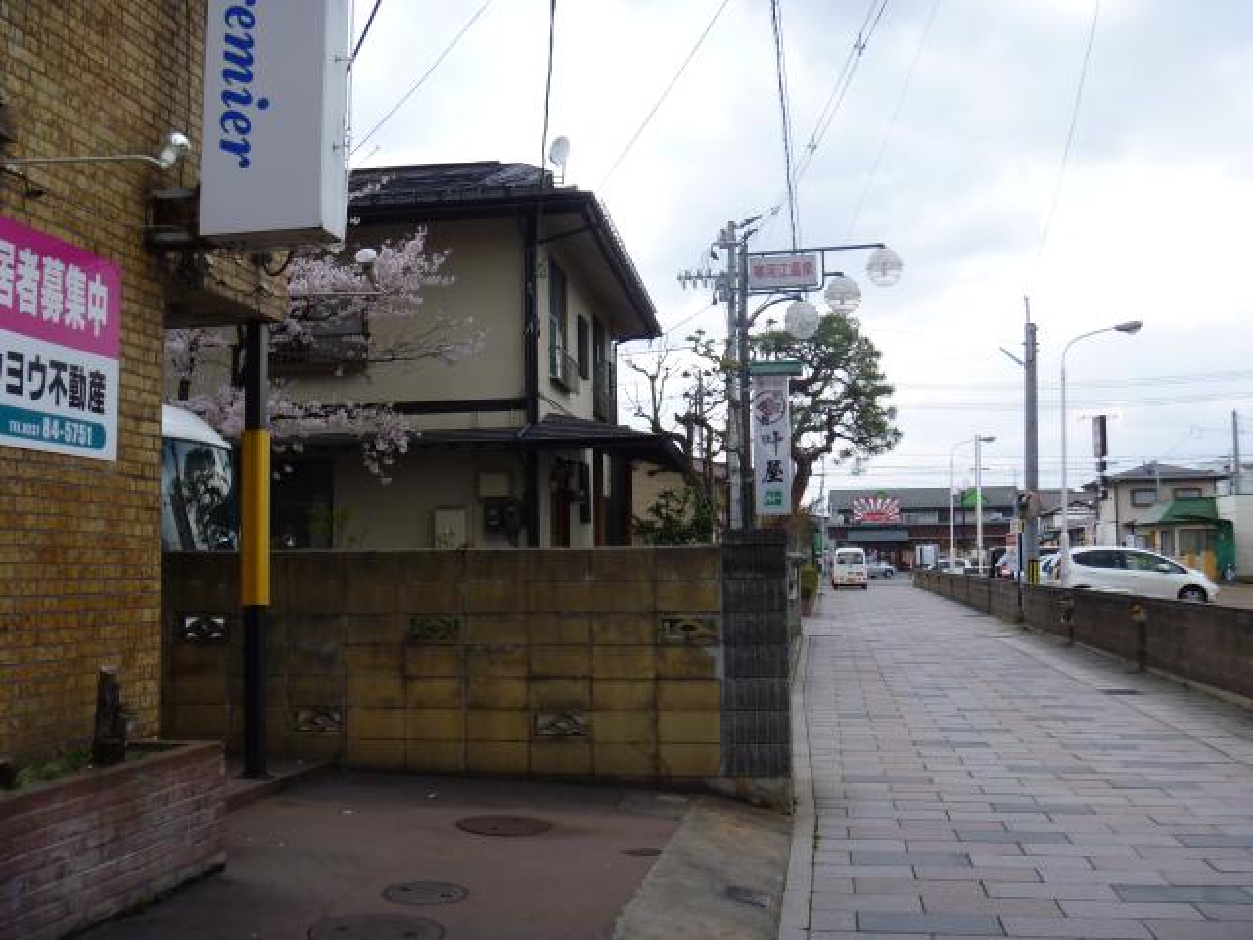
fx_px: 1267
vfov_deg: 40.7
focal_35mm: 35
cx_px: 626
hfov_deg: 52.6
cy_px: 470
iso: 80
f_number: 3.5
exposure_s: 1/200
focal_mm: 6.3
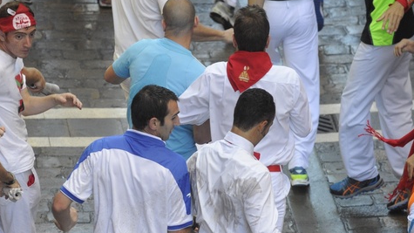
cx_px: 259
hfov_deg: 5.2
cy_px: 260
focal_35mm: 413
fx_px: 4533
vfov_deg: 2.9
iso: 3200
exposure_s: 1/500
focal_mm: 200
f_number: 3.5
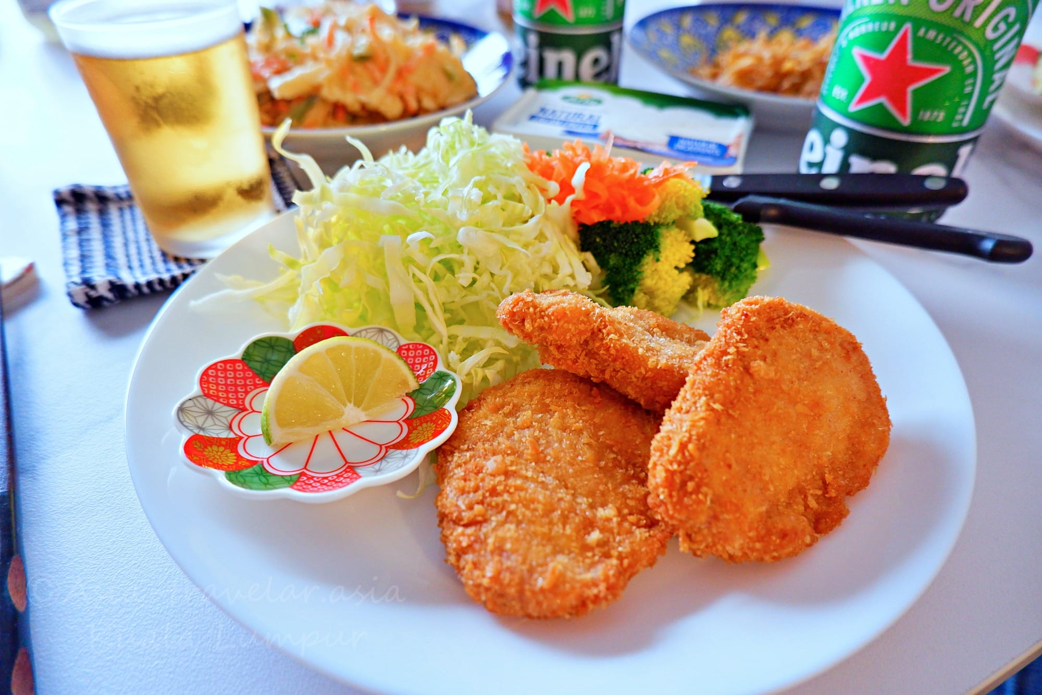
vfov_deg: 55.1
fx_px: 666
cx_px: 521
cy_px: 348
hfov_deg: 76.1
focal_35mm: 23
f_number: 3.5
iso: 2000
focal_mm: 15
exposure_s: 1/34
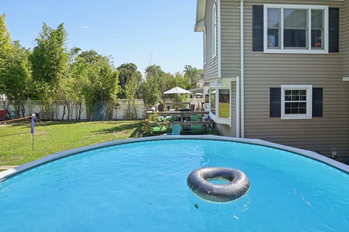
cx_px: 193
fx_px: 223
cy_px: 90
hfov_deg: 75.9
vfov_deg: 54.6
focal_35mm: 23
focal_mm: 16
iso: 100
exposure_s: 1/200
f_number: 8
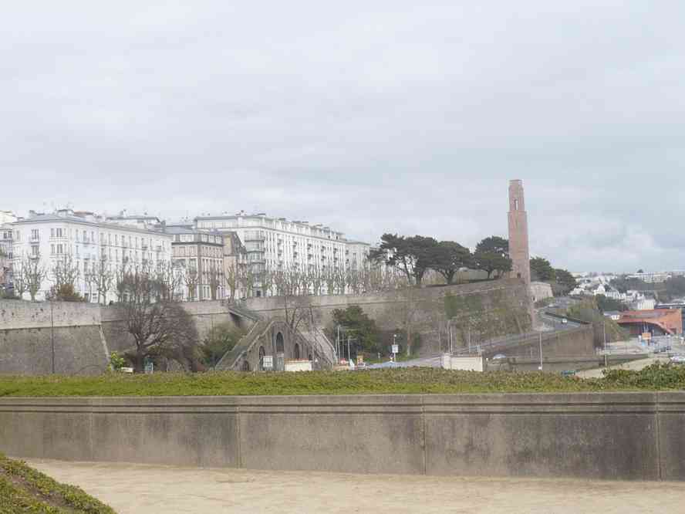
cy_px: 257
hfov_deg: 28.6
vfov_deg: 21.6
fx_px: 1346
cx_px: 342
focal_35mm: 68
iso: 100
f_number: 9
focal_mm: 7.5
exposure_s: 1/125
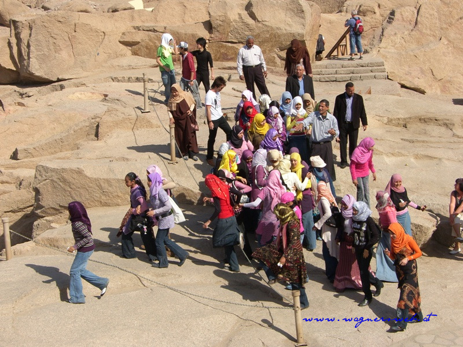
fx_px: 1137
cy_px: 174
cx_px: 232
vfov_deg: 17.4
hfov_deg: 23.0
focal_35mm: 85
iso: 50
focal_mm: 22
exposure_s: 1/500
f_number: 5.6
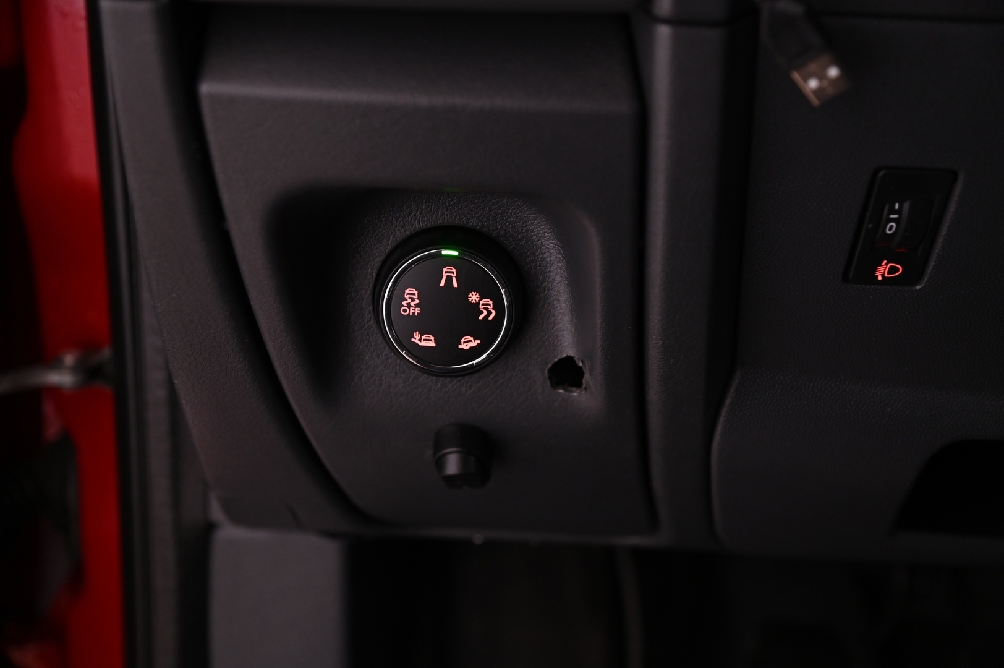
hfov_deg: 39.6
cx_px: 502
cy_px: 334
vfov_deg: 26.9
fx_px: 1393
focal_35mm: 50
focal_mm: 50
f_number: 4
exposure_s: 1/15
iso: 2000
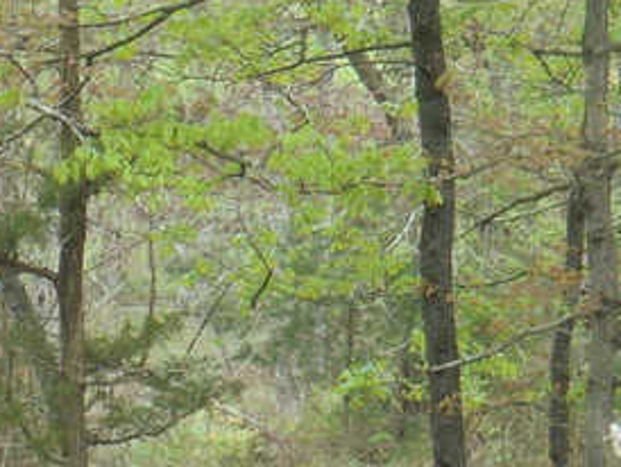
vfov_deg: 4.3
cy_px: 562
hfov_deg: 5.7
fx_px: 6177
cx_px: -171
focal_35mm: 344
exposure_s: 1/125
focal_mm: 21.8
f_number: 5.6
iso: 100
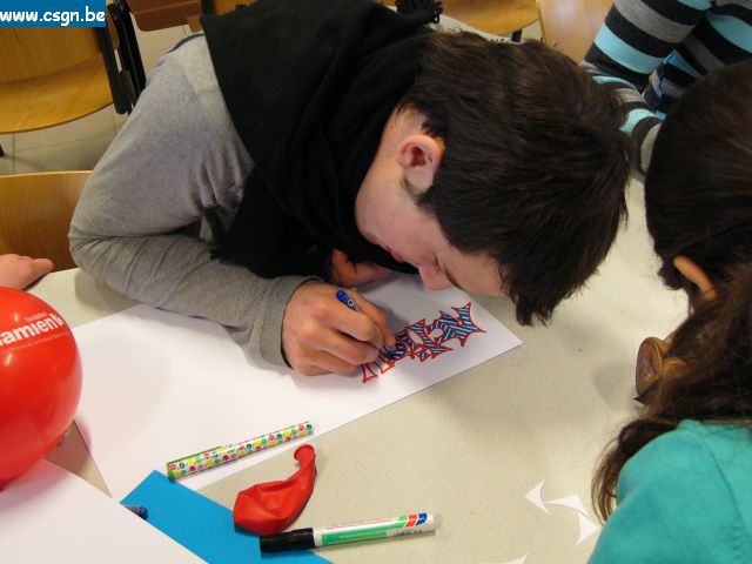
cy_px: 282
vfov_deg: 30.3
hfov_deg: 39.7
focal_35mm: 48
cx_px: 376
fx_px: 1043
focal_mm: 8
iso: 200
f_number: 2.8
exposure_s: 1/25
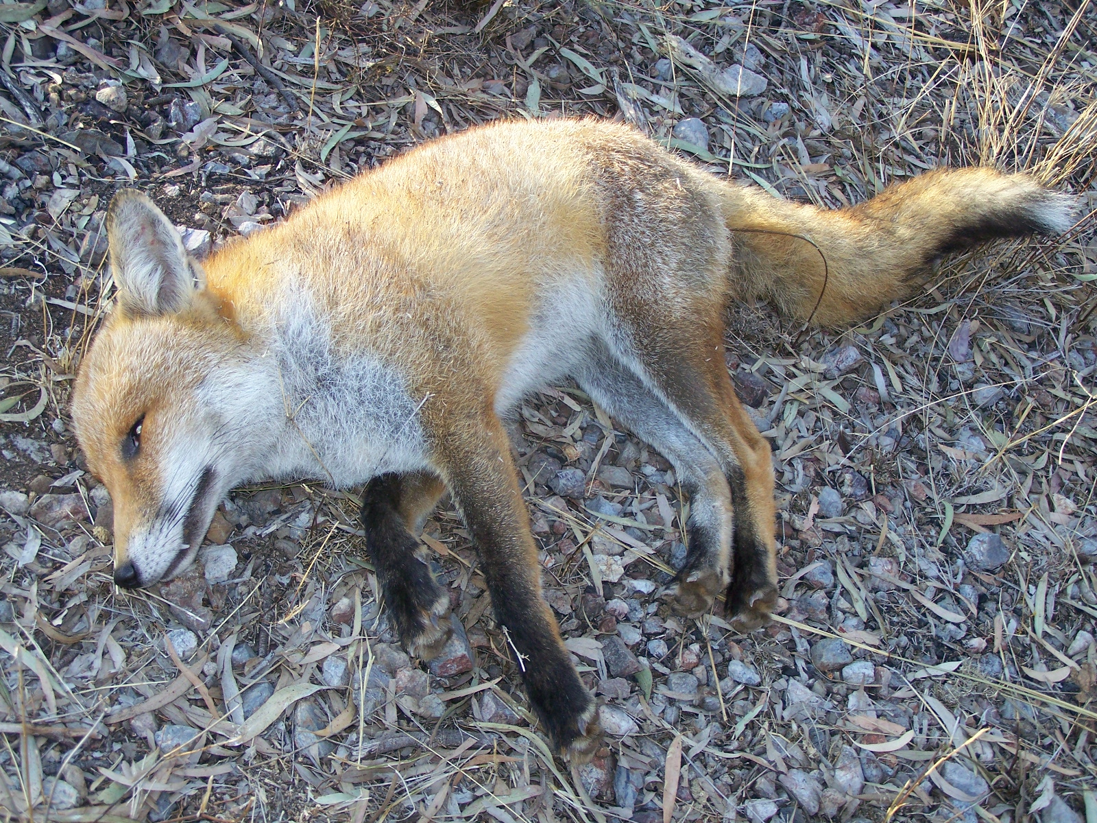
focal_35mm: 51
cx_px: 548
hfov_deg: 37.5
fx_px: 1616
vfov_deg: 28.6
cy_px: 412
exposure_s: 1/80
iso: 80
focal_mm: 8.5
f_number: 3
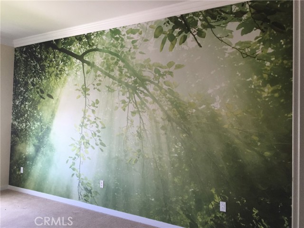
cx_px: 152
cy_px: 114
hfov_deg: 61.7
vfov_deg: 48.2
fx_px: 255
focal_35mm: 29
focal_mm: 4.15
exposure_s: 1/30
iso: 50
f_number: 2.2
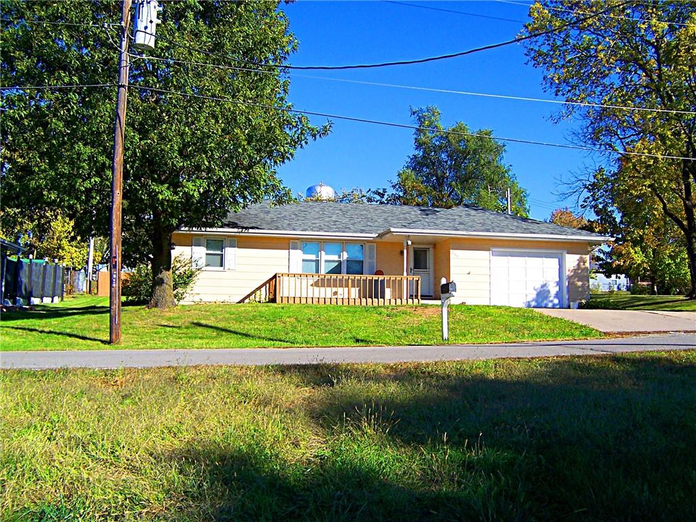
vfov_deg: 42.9
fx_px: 664
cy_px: 261
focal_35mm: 33
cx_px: 348
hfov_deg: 55.4
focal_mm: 5.5
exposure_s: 1/750
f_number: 3.4
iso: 80
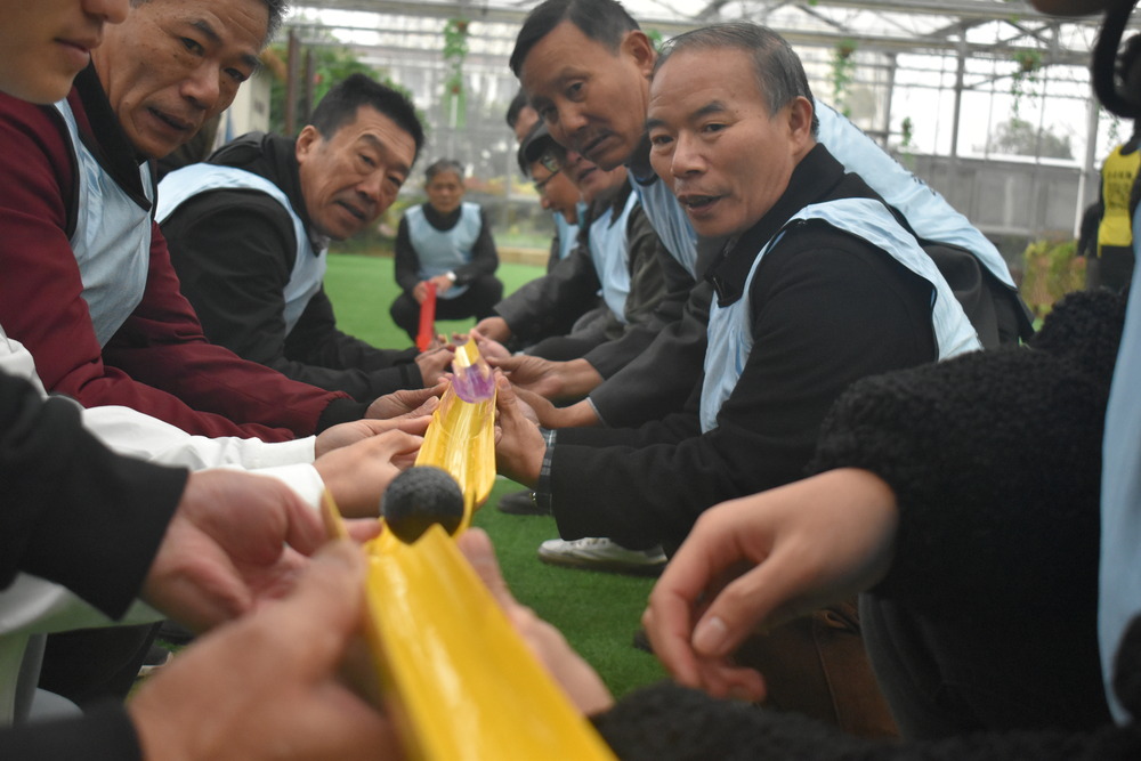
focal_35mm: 48
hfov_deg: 41.1
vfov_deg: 28.1
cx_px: 570
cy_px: 380
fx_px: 1521
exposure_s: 1/500
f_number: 4.5
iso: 2500
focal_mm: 32
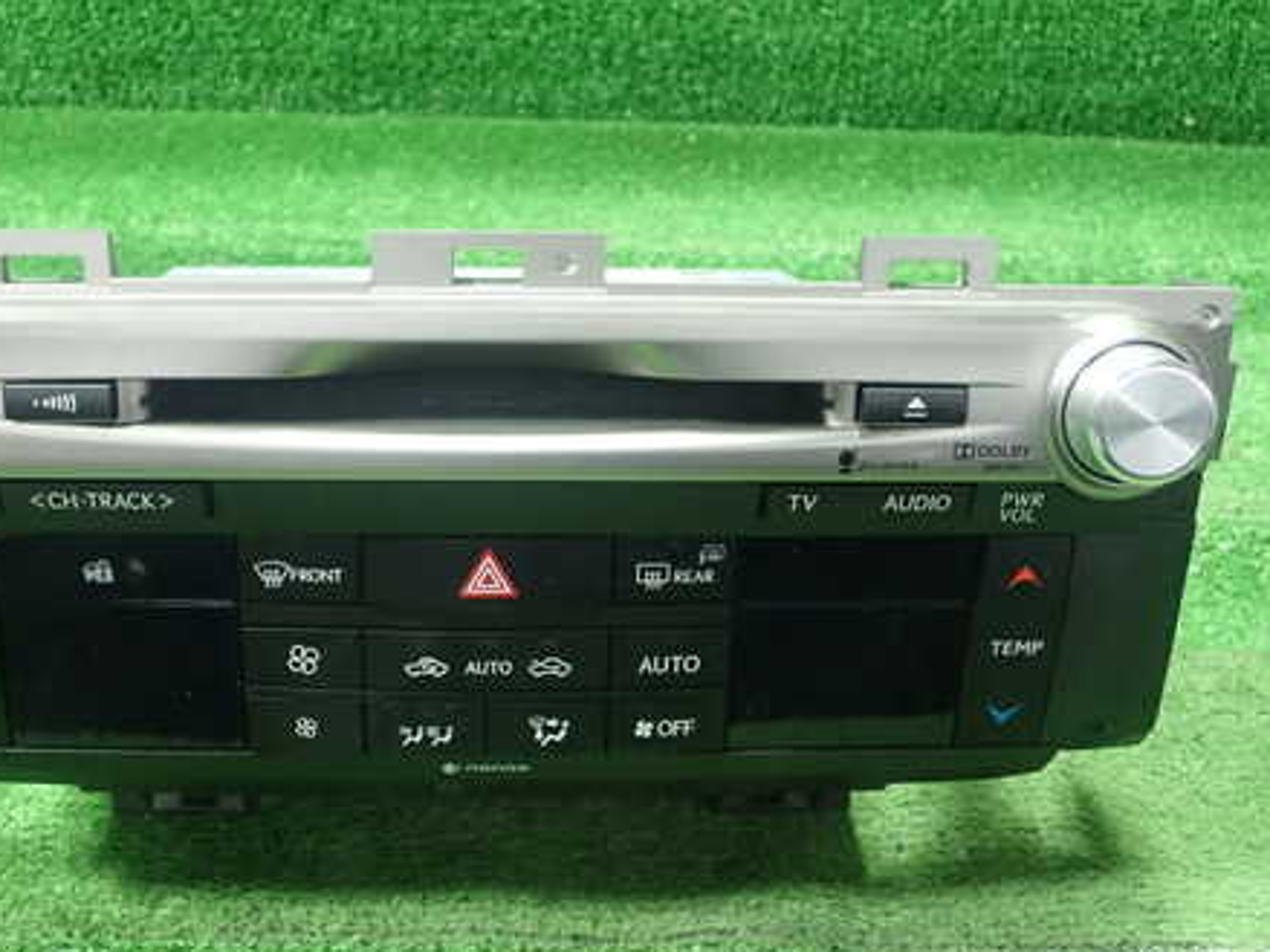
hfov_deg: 45.4
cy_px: 532
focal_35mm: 41
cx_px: 480
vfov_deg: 35.1
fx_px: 1504
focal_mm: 5.5
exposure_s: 1/80
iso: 800
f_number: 2.3
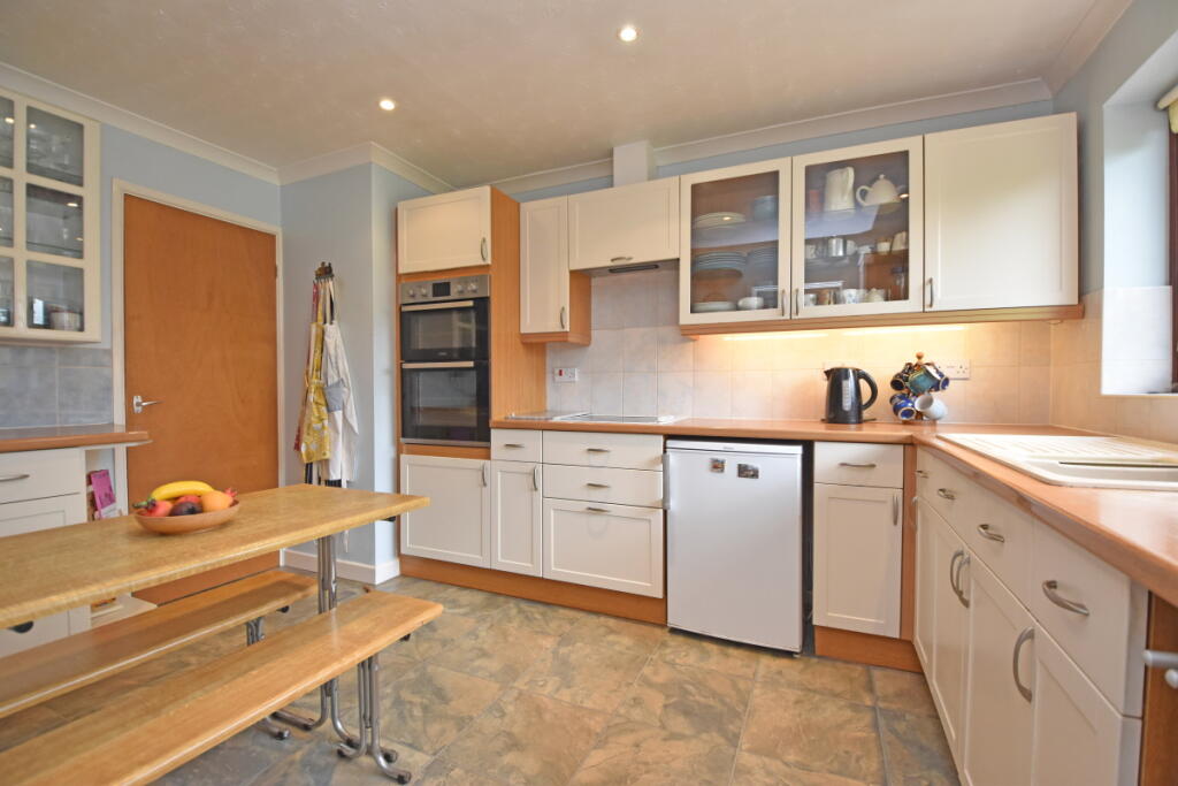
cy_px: 393
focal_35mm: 15
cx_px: 589
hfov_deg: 100.4
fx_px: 491
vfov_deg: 77.3
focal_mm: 10
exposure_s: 1/160
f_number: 4.5
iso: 800
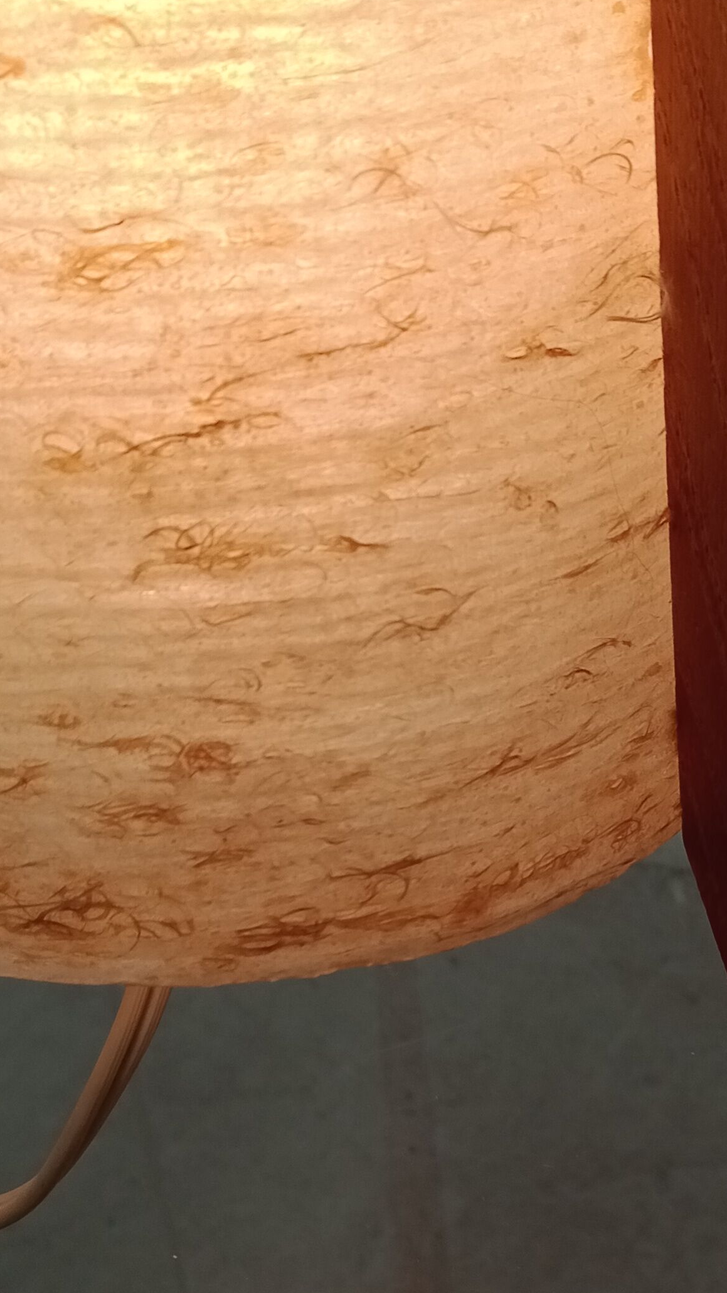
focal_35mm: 44
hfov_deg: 26.0
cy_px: 876
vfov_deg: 45.6
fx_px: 1508
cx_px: 686
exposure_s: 1/182
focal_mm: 3.54
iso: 115
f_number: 2
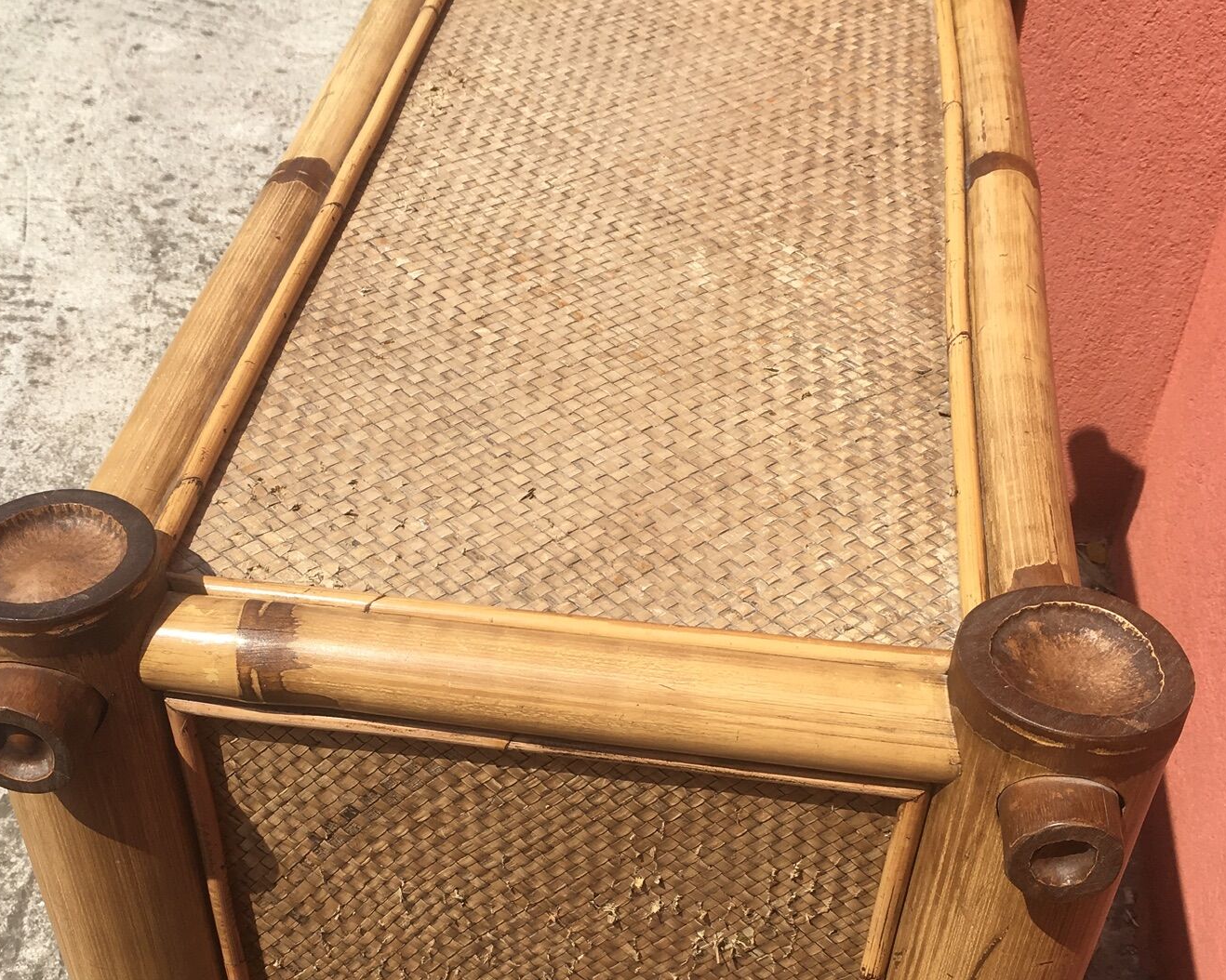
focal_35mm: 44
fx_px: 1596
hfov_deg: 42.0
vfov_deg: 33.5
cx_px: 554
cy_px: 728
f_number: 2.2
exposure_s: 1/2024
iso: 25
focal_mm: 4.15
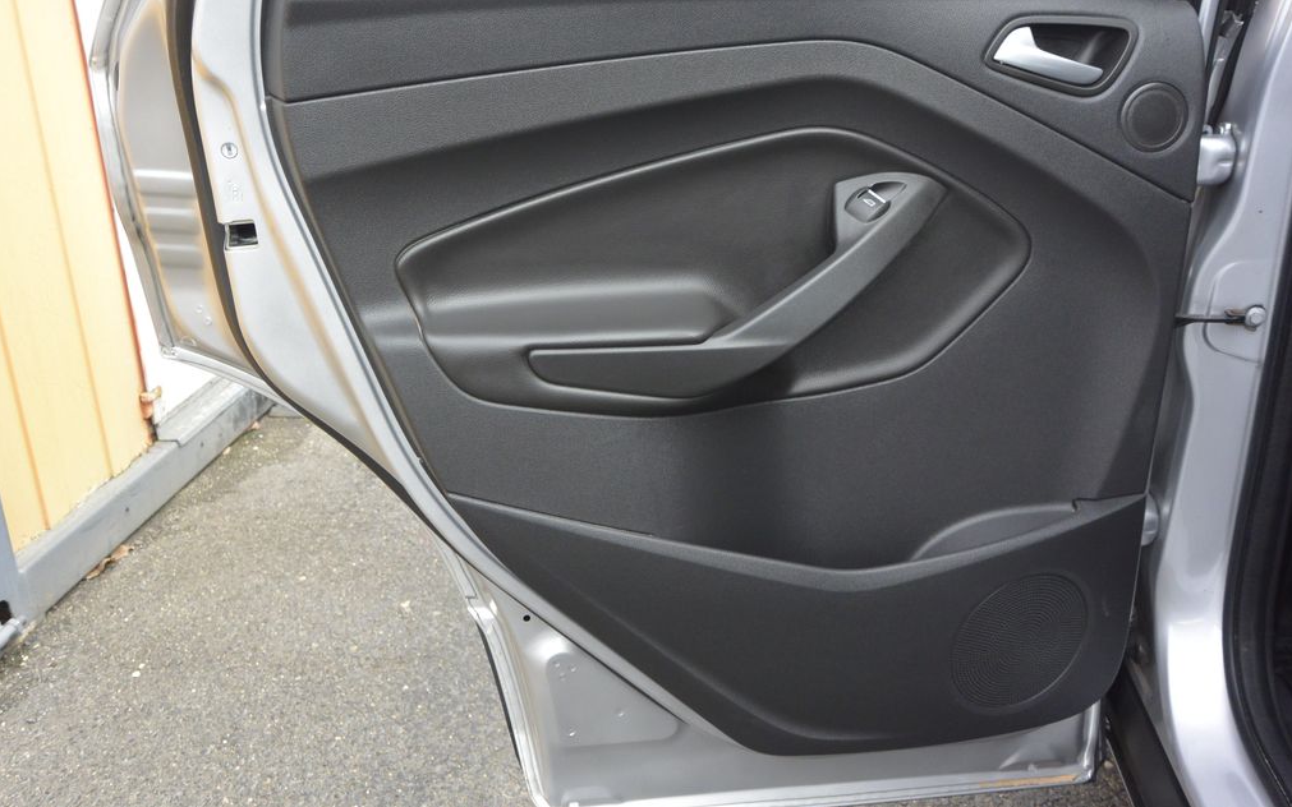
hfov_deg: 59.6
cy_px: 373
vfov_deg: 39.4
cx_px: 652
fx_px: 1127
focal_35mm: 32
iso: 400
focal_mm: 11.8
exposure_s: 1/125
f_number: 3.8
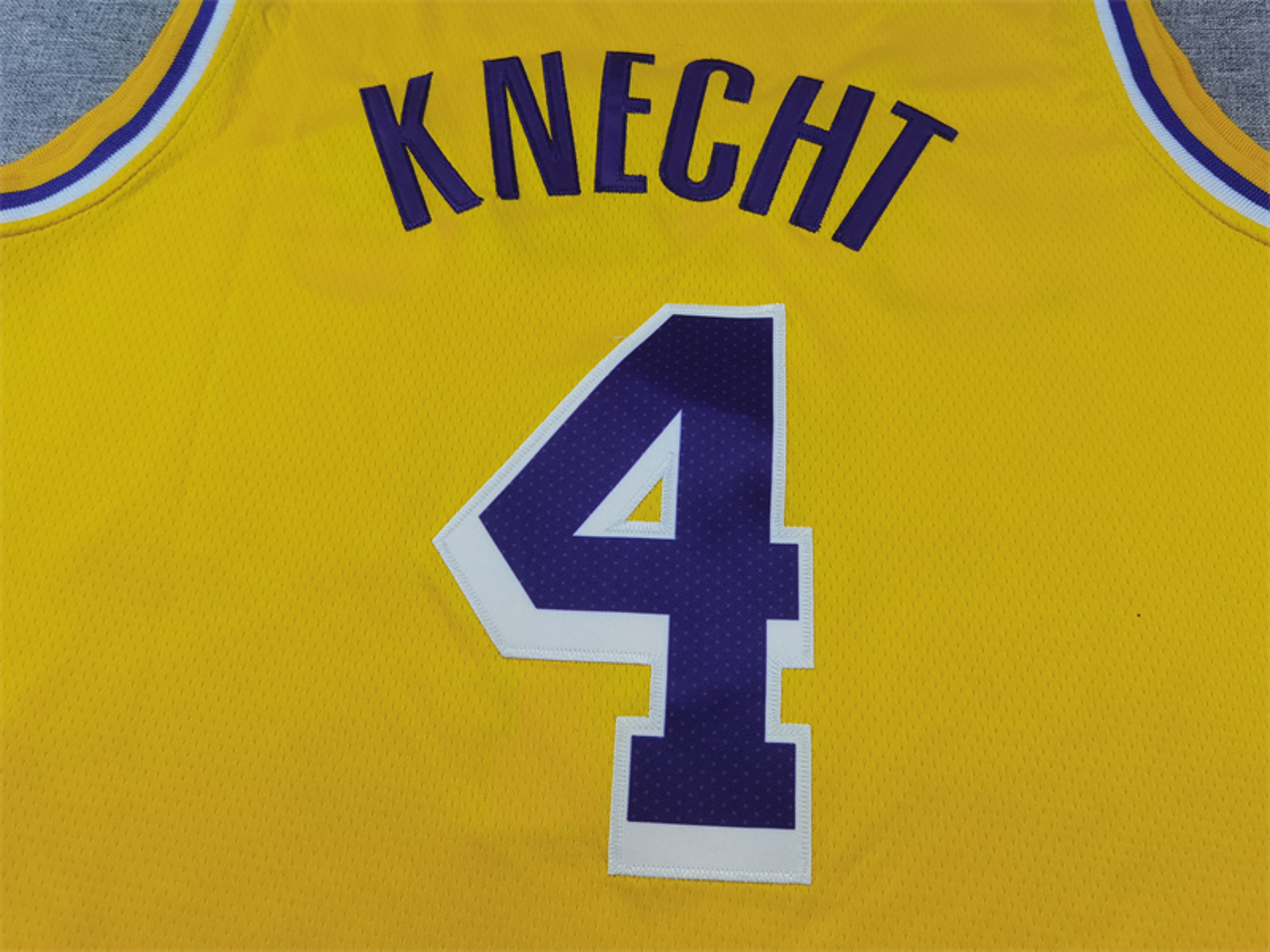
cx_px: 635
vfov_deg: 51.4
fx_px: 991
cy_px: 476
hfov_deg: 65.3
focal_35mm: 27
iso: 50
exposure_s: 1/554
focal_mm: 6.71
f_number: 1.9
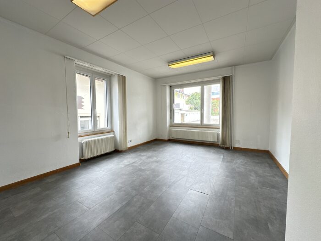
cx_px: 160
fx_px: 130
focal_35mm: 14
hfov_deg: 102.1
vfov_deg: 85.7
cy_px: 120
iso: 160
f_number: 2.2
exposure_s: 1/100
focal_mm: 2.22
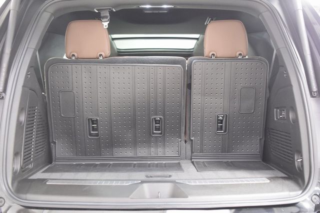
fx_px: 427
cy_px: 106
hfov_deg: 41.1
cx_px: 160
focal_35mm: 48
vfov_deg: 28.1
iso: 1600
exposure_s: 1/8
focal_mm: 32
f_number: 2.8
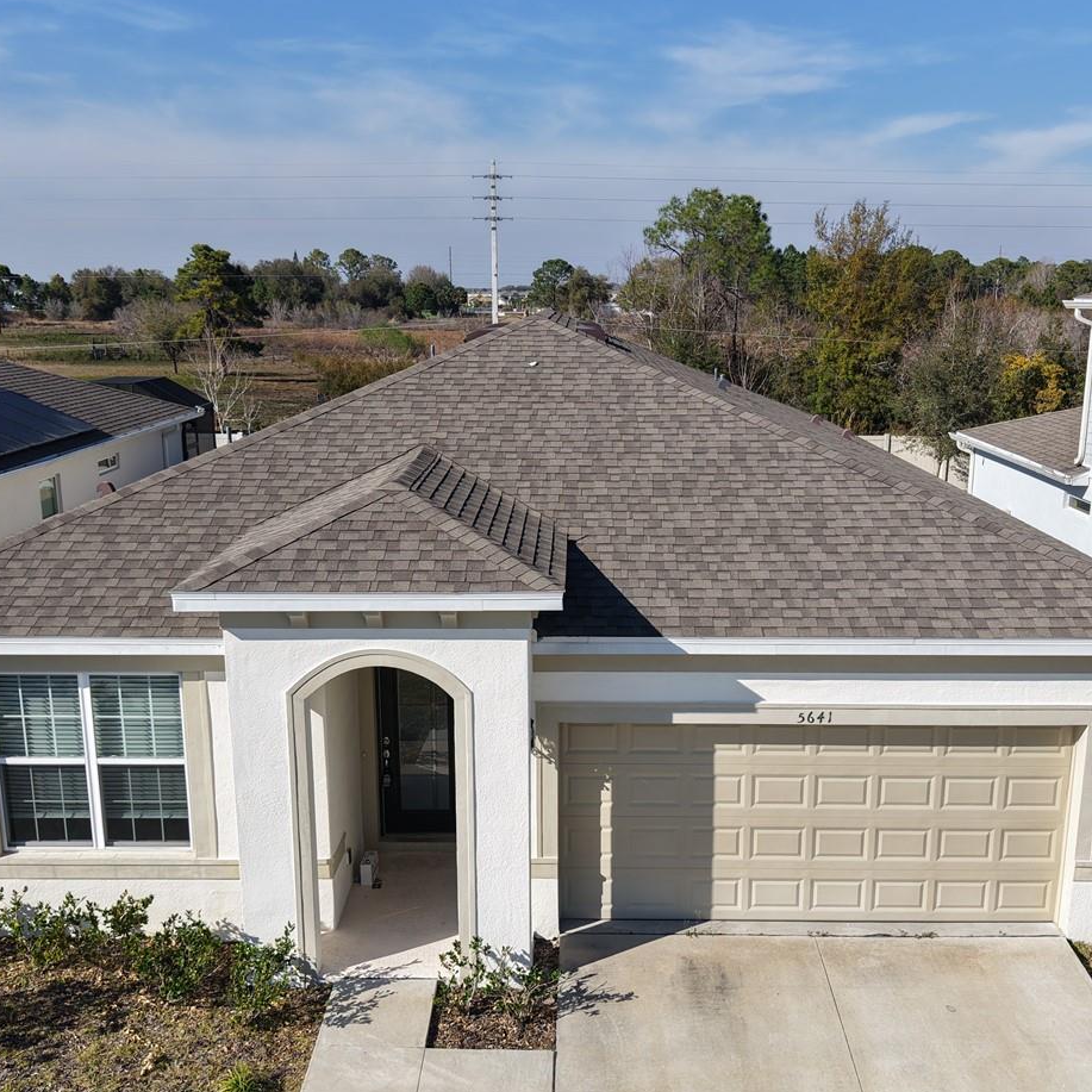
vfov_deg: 44.8
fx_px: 1321
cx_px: 579
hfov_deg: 44.9
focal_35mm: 37
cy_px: 613
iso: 150
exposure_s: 1/4000
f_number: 1.8
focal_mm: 8.67
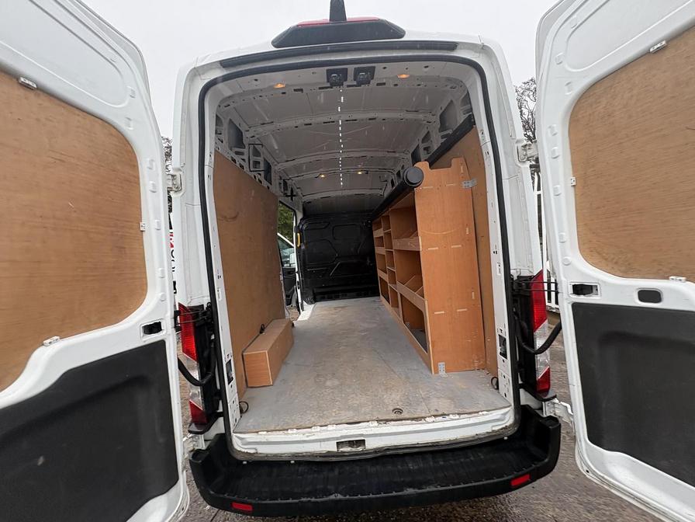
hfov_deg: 102.1
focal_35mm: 14
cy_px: 261
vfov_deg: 85.7
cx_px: 348
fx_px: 281
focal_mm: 2.22
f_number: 2.2
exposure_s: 1/136
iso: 64
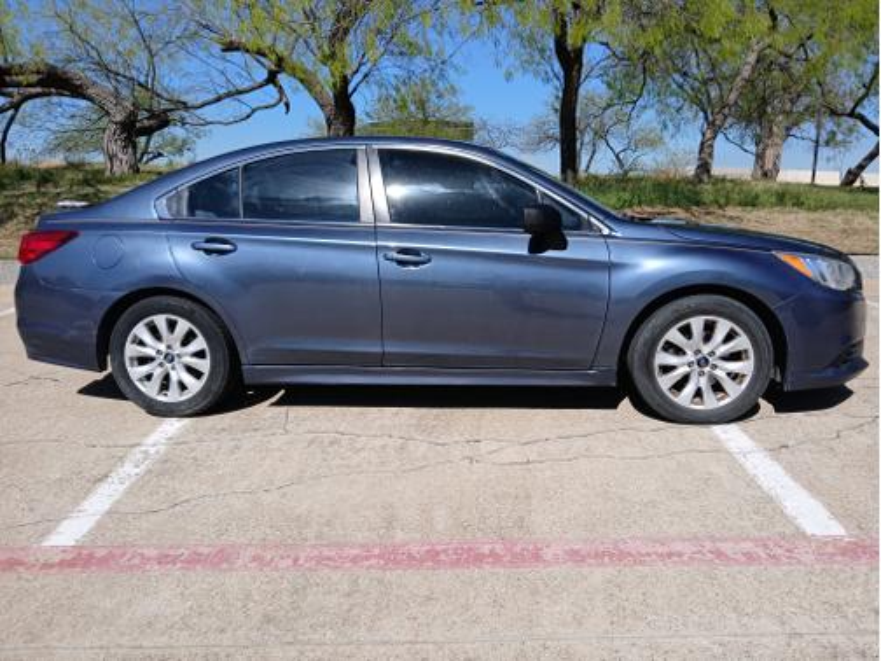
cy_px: 330
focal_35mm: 26
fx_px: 662
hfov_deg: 67.3
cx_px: 440
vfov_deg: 53.1
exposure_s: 1/853
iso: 20
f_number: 1.8
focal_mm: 3.98
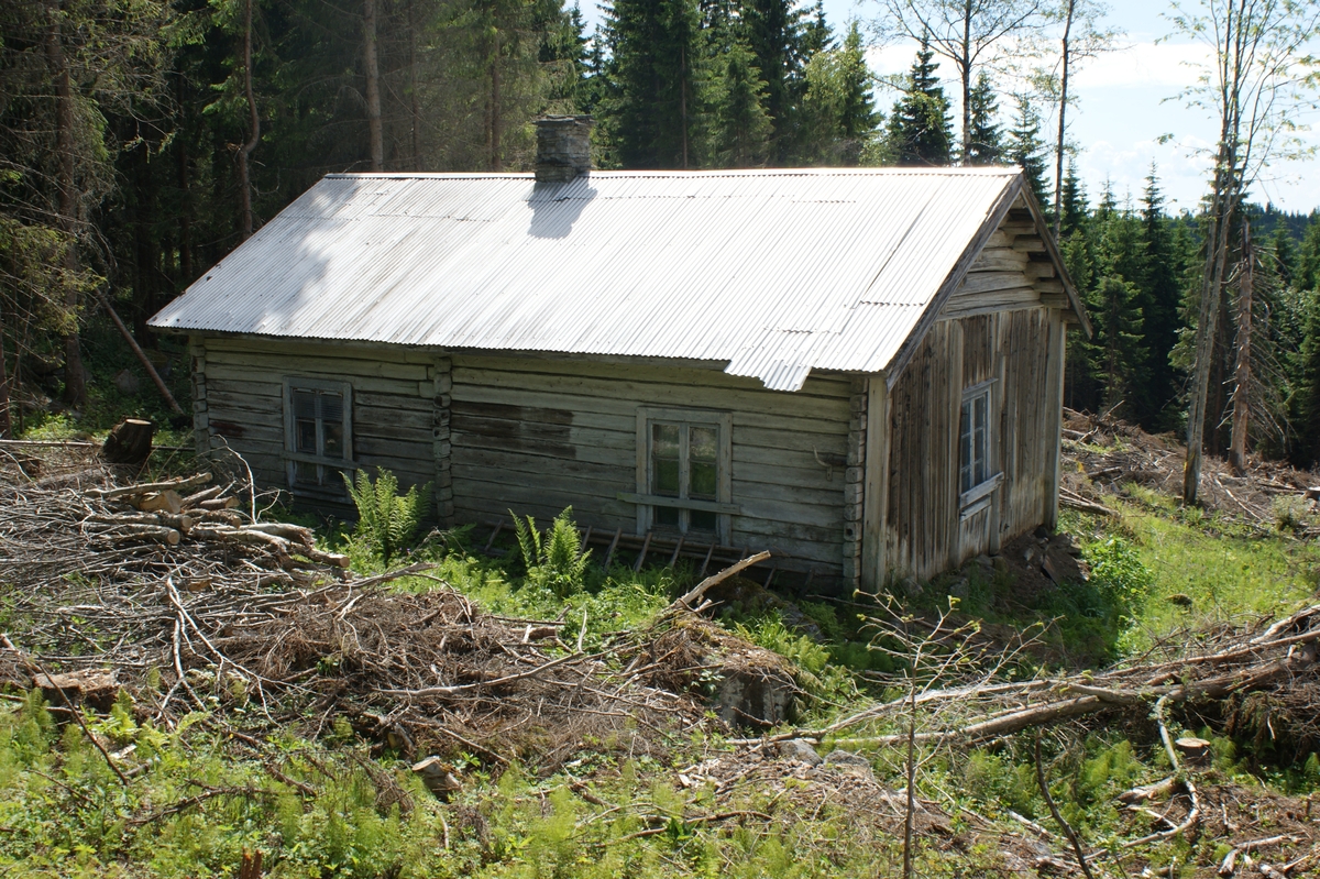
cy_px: 440
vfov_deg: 31.9
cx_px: 660
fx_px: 1539
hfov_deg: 46.4
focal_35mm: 42
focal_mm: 28
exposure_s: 1/125
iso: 100
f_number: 9
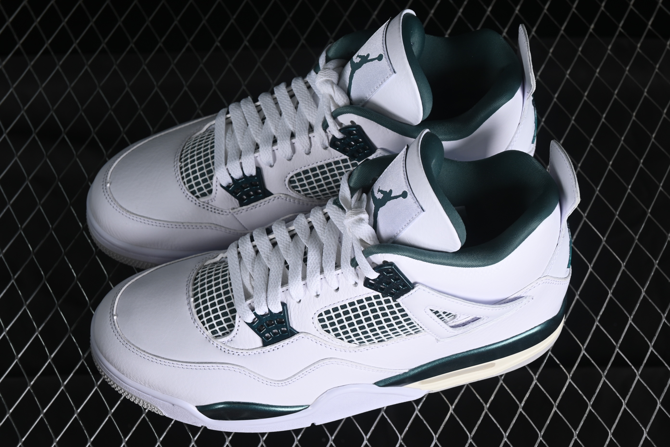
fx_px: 1396
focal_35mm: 75
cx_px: 335
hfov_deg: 27.0
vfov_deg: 18.2
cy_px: 224
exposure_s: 1/80
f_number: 7.1
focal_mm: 50
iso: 160
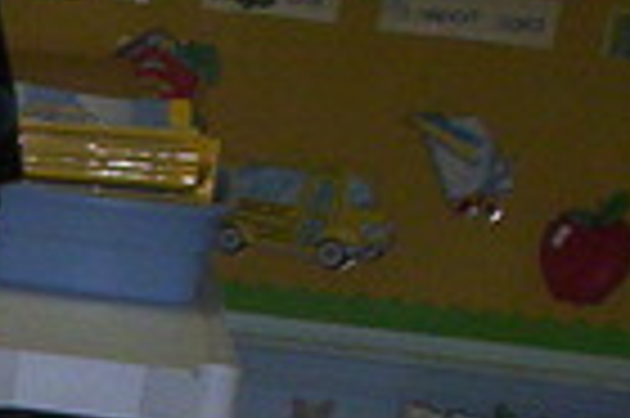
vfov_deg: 7.2
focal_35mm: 180
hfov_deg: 10.2
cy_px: 975
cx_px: -792
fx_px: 3146
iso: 140
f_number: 4.5
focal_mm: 4.99
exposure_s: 1/60
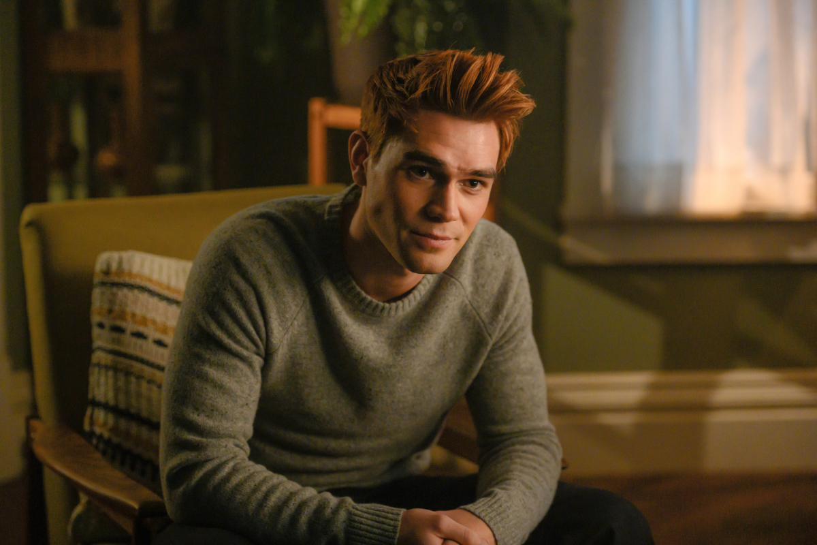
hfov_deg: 20.4
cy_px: 272
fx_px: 2269
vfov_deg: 13.7
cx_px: 408
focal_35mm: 100
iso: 6400
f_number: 2.8
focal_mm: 100
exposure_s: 1/60
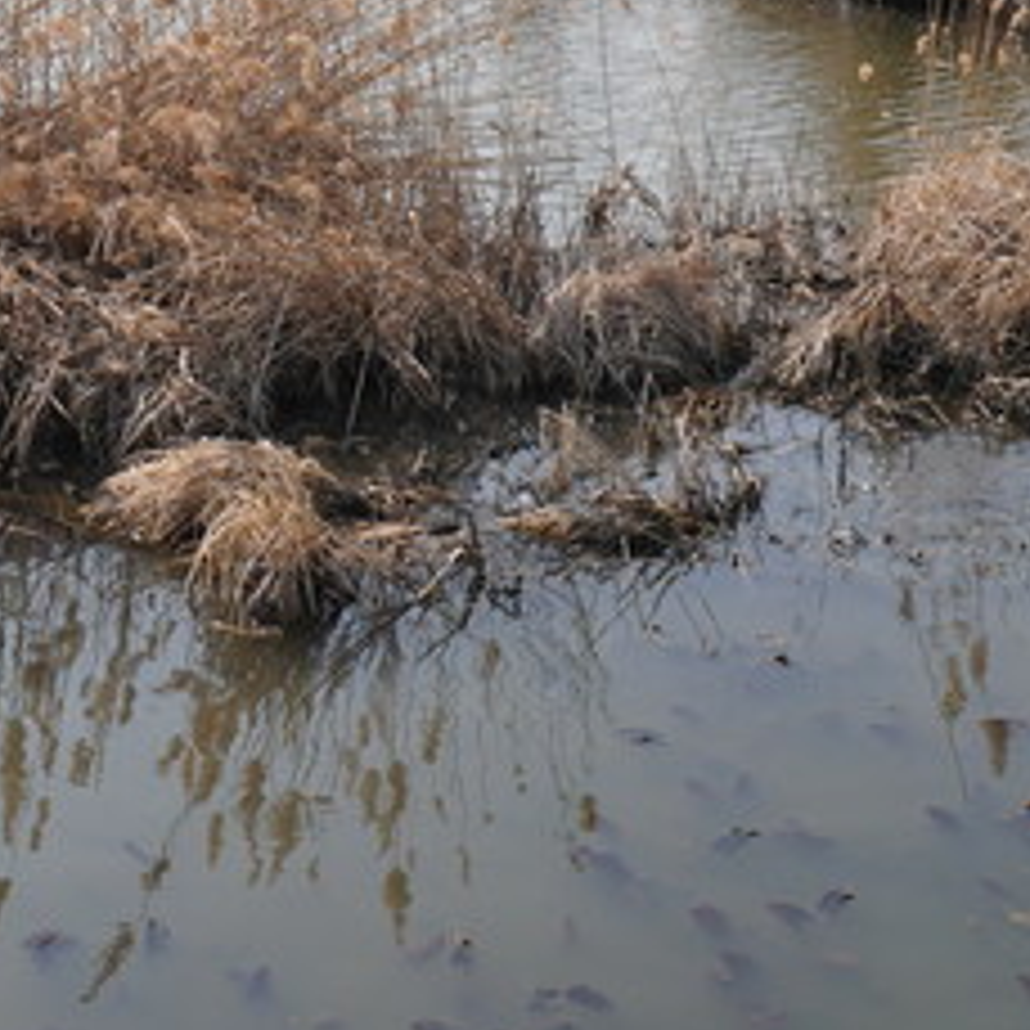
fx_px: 2693
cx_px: 292
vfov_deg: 20.6
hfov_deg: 21.5
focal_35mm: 80
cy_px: -117
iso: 100
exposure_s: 1/250
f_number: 8
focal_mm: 16
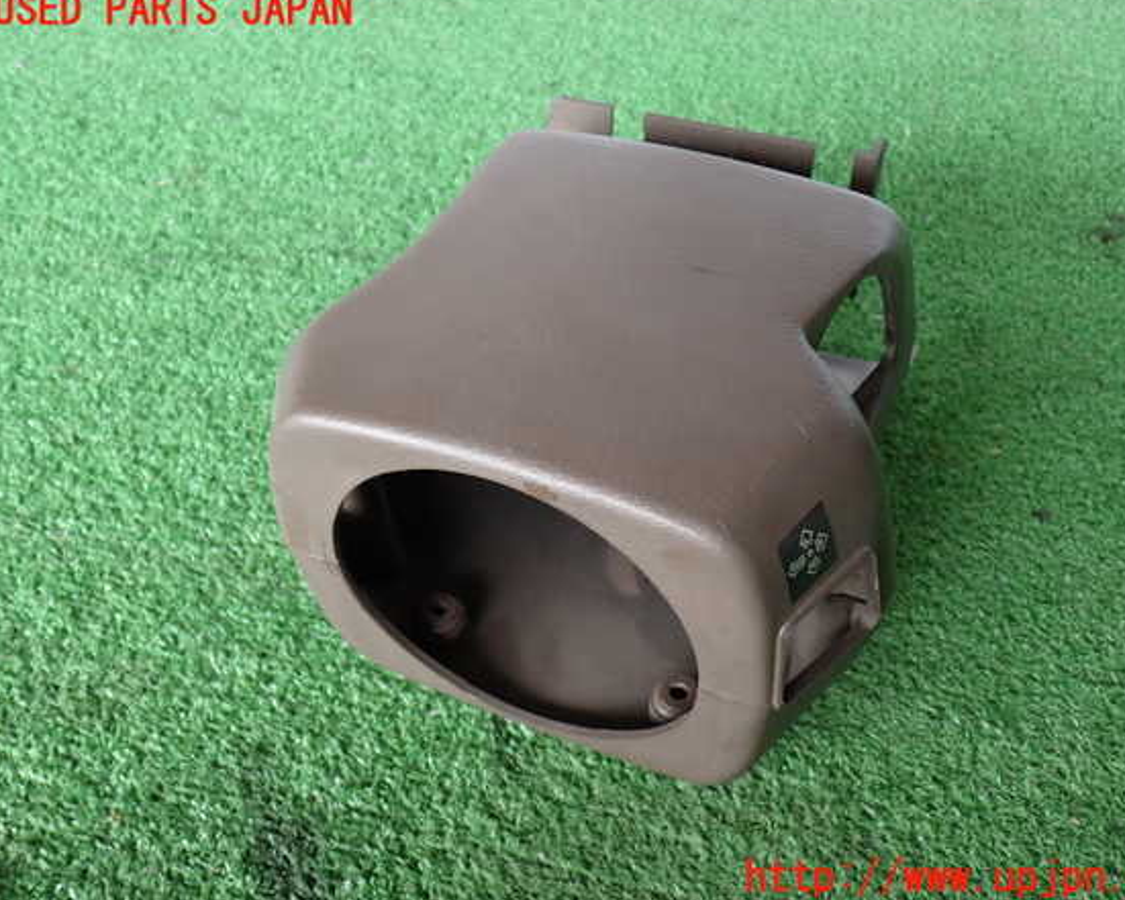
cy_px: 445
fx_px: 1132
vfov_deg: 43.4
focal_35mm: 34
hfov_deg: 52.8
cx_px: 594
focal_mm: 5.79
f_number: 2.4
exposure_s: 1/40
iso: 200
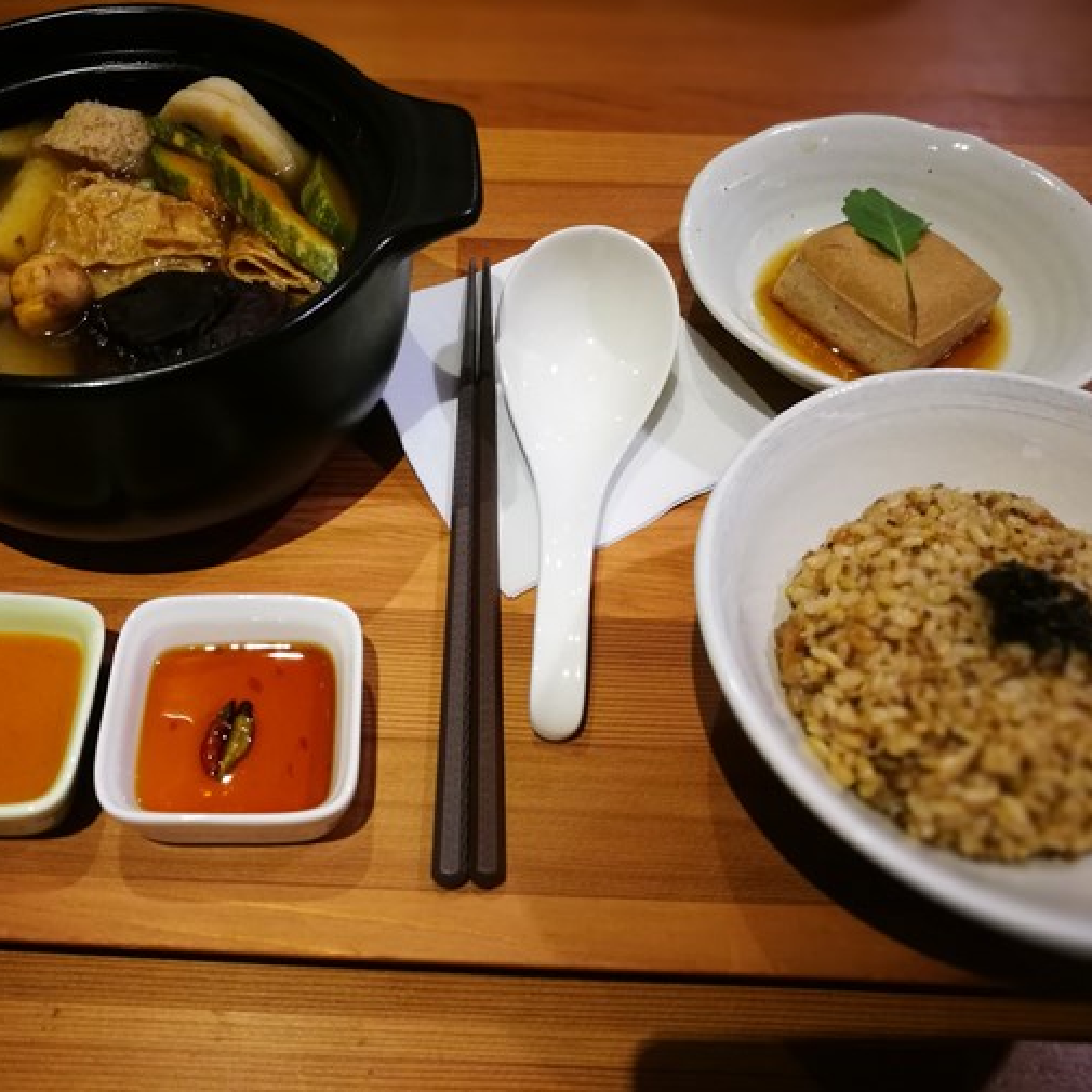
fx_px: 1213
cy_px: 515
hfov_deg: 48.1
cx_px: 420
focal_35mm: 34
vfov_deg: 48.4
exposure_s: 1/30
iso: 400
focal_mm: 4.5
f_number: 4
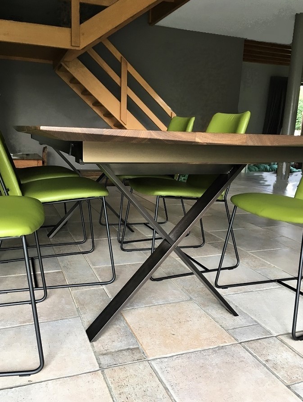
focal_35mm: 29
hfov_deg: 48.3
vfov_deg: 61.6
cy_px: 201
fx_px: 338
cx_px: 152
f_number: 2.2
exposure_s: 1/33
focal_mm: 4.15
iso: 40
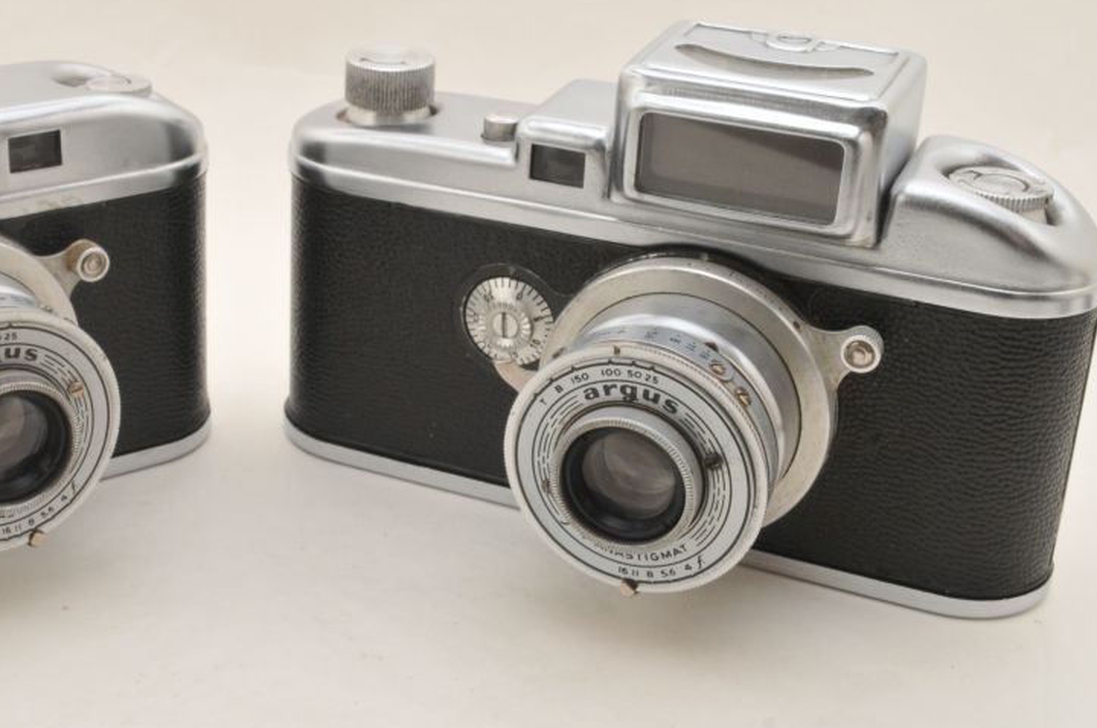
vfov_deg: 20.8
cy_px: 281
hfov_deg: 30.4
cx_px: 267
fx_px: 1978
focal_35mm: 65
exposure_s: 1/60
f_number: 16
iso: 400
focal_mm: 26
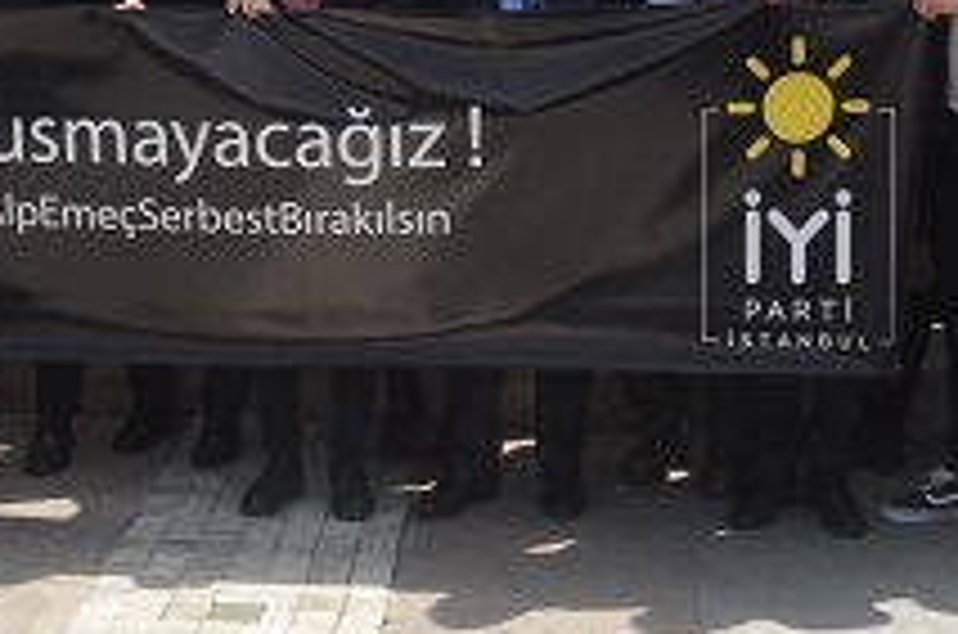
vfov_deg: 16.0
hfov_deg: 23.8
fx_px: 2257
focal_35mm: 85
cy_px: 218
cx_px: 288
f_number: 16
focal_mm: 18
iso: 400
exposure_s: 1/200
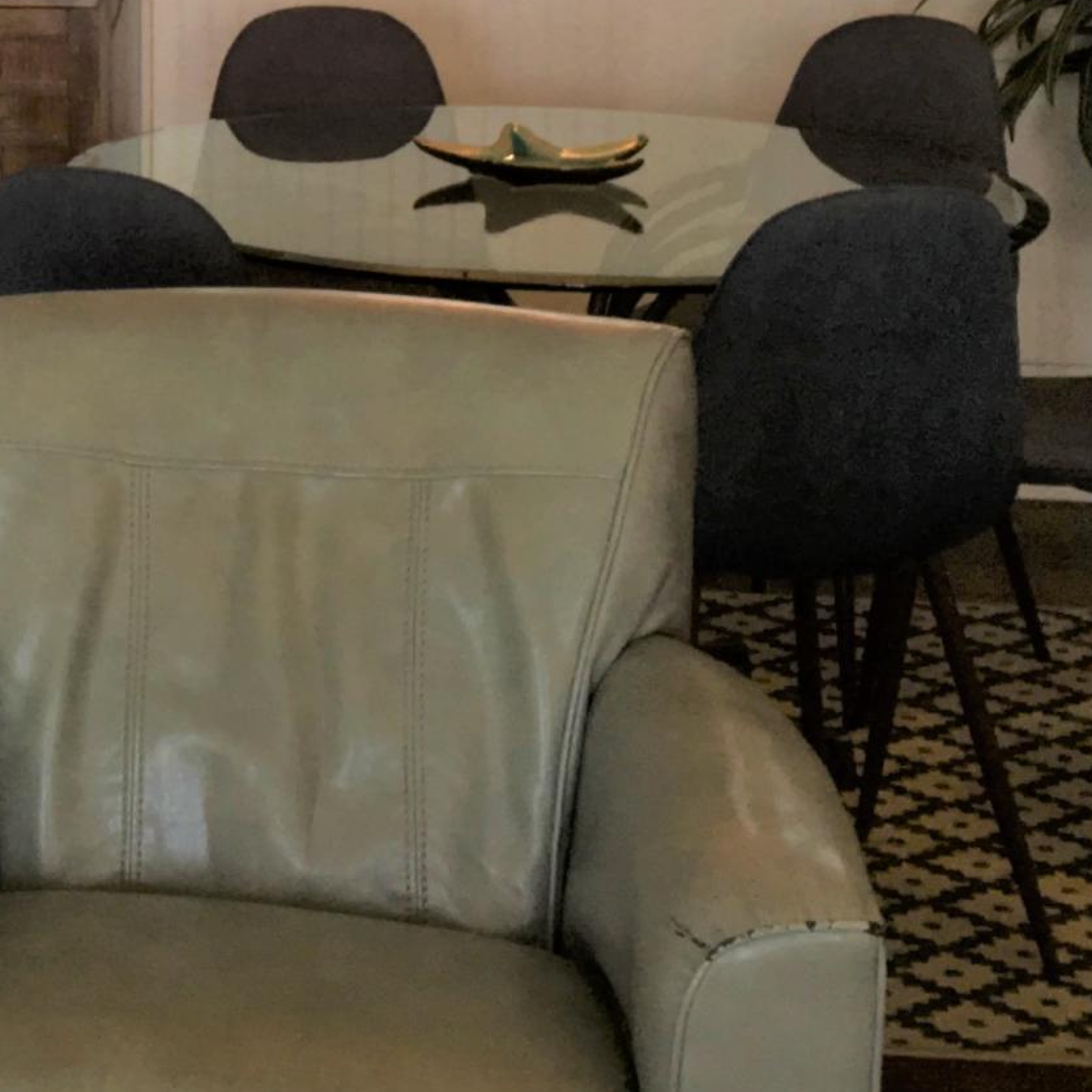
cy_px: -180
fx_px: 3284
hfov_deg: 18.0
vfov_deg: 18.0
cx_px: -183
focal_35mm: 92
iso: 32
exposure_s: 1/60
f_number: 2.2
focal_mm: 4.15
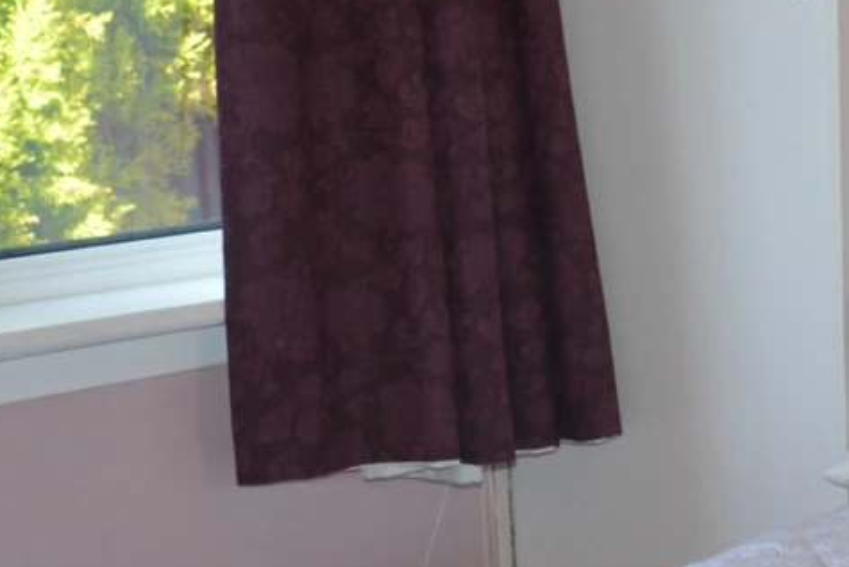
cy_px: 576
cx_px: 1031
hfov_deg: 17.8
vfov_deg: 12.4
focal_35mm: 109
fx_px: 2571
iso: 100
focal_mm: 18
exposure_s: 1/60
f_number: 3.5
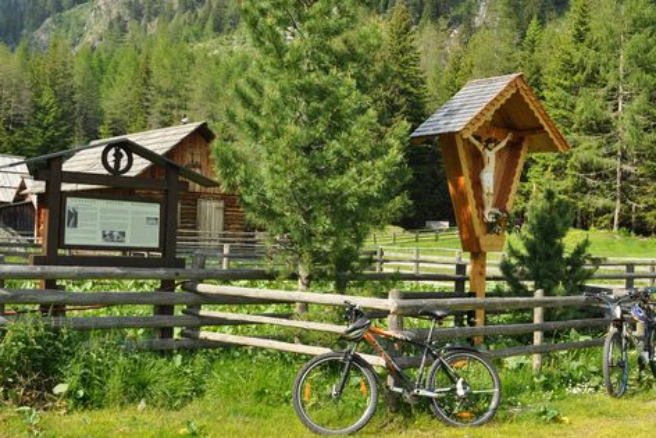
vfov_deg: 40.0
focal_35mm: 33
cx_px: 328
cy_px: 219
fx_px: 601
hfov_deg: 57.2
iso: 200
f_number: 8
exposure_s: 1/250
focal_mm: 22
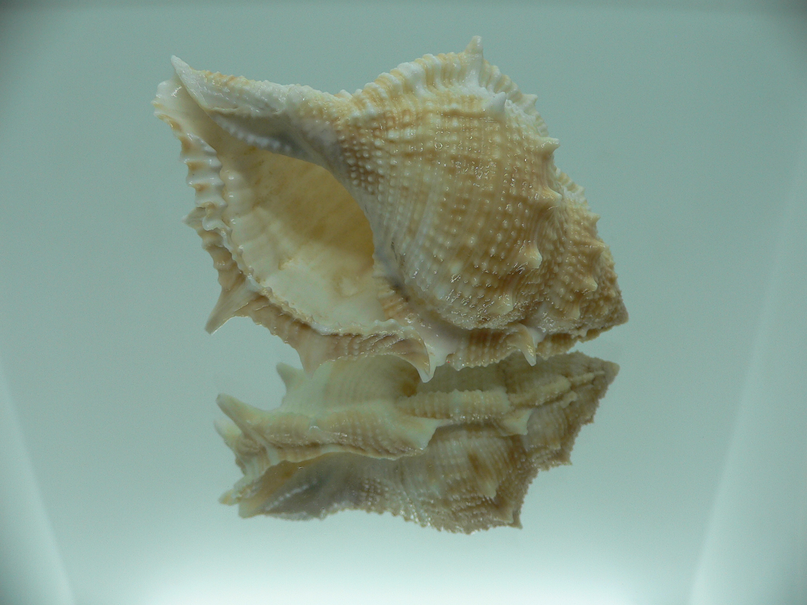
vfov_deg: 40.7
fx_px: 816
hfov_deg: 52.6
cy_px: 302
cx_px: 404
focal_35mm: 35
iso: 80
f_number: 2.8
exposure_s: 1/80
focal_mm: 4.6
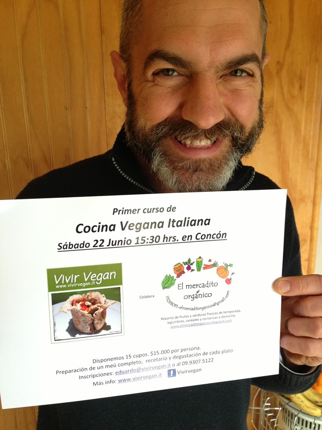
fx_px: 409
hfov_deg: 42.9
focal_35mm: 33
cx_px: 161
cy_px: 215
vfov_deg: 55.4
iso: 160
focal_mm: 4.13
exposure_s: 1/20
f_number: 2.4
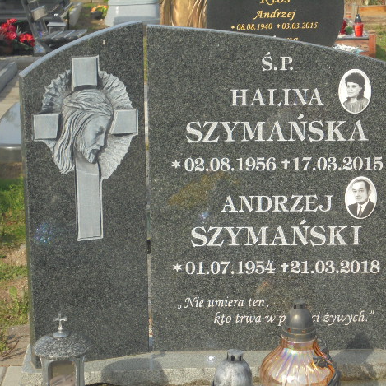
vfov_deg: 19.7
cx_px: 230
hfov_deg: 19.7
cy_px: 197
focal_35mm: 88
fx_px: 1110
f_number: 6.1
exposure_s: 1/320
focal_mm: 13.1
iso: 100
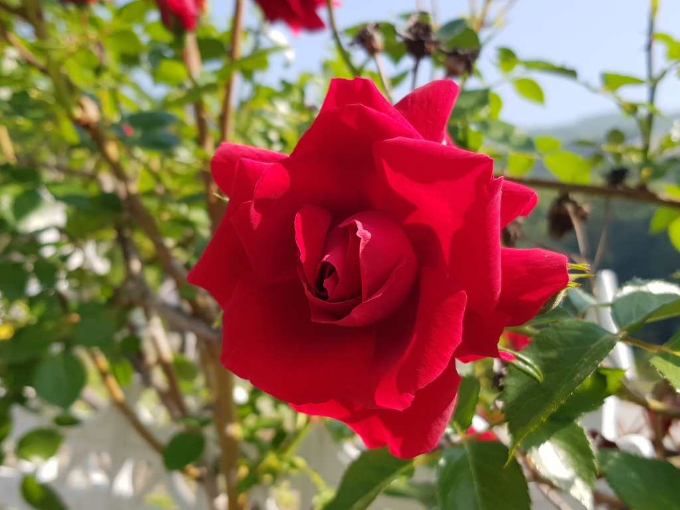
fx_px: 511
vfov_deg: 53.1
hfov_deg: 67.3
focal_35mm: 26
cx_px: 340
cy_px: 255
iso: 40
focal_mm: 4.3
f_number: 1.7
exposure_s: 1/1010
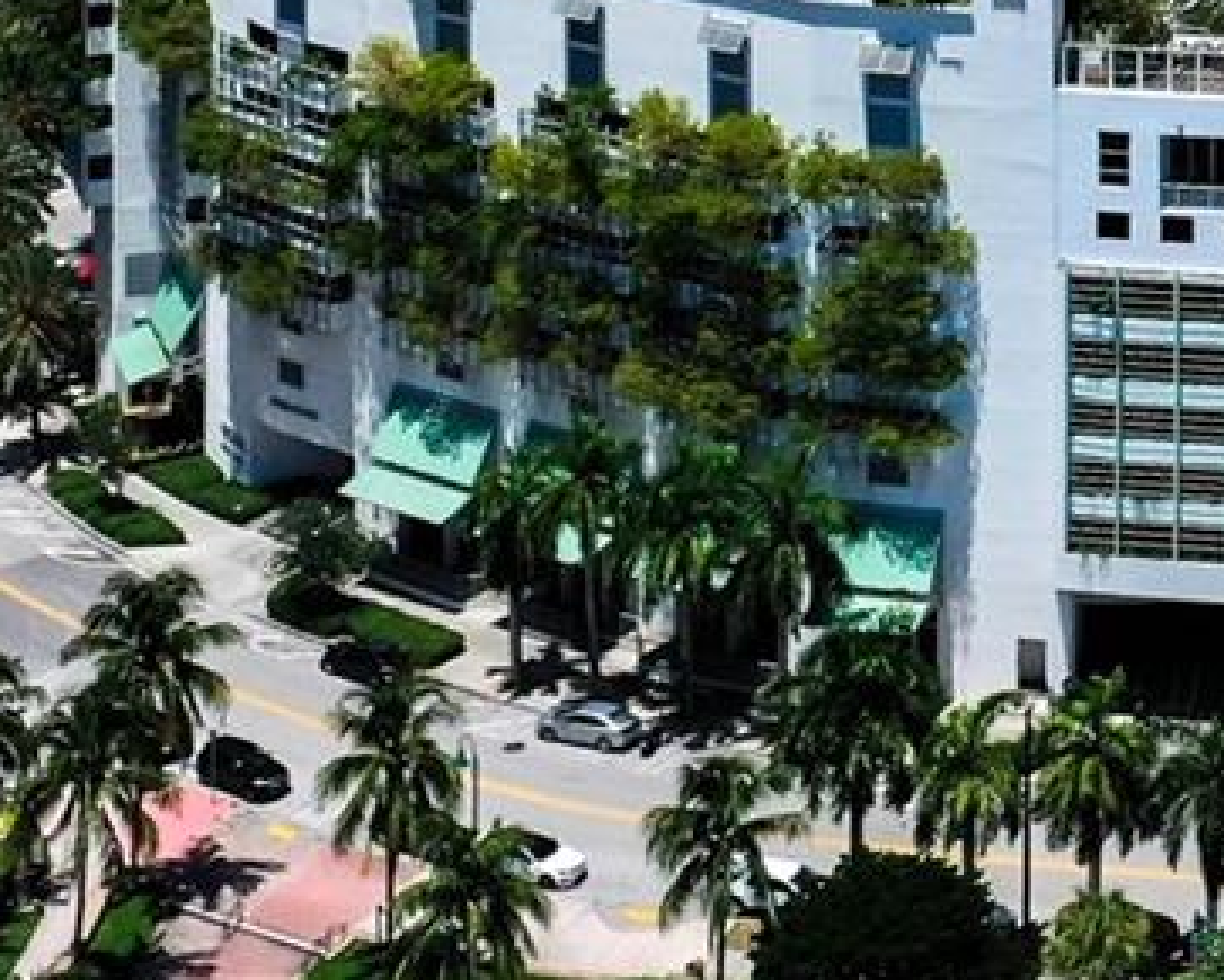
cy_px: -510
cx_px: 913
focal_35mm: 116
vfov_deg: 12.6
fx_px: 4204
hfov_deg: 16.5
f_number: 6.3
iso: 100
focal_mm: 10.26
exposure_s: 1/500
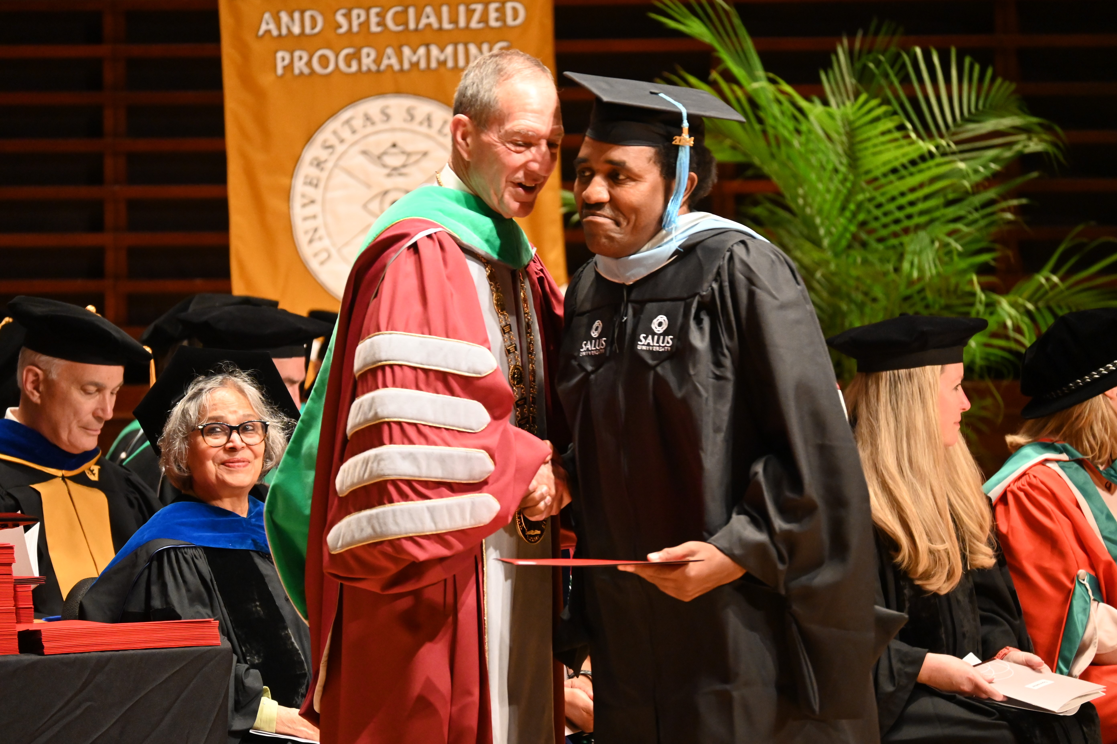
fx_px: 9075
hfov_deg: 7.0
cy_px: 372
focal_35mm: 292
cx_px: 558
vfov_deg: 4.7
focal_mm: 195
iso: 3200
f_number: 5.6
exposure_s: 1/160
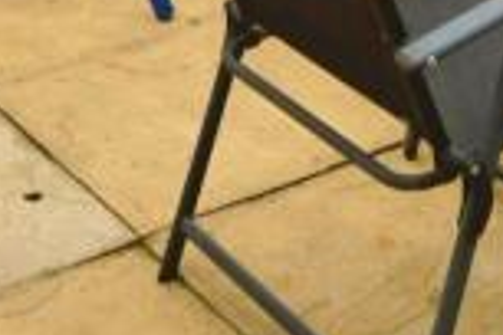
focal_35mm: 107
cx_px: 237
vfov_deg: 10.7
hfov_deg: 19.1
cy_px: -504
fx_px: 1495
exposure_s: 1/200
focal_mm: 16
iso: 400
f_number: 7.1
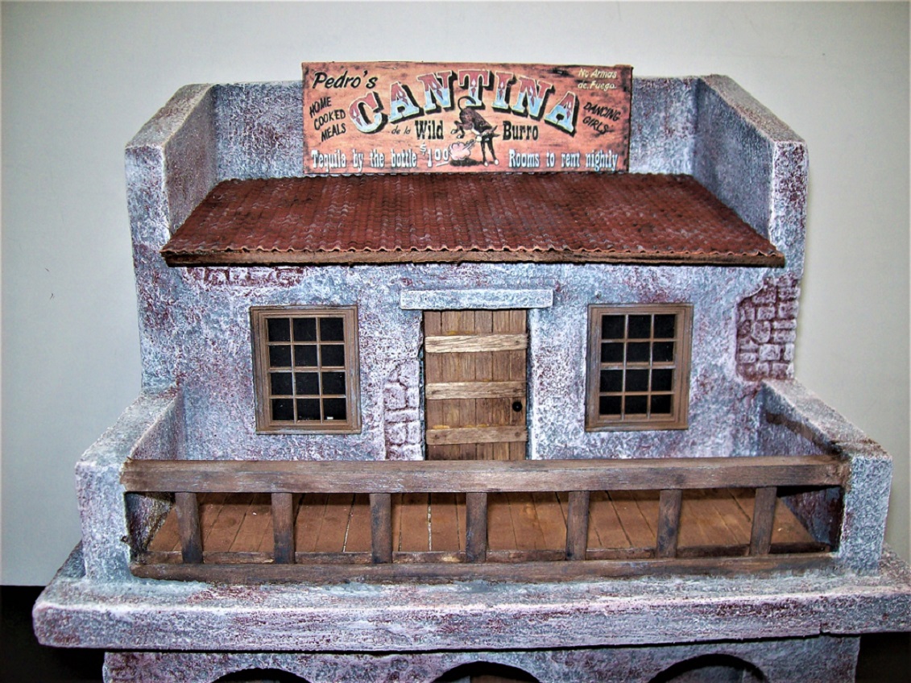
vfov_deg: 39.7
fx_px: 947
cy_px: 342
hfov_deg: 51.4
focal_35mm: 36
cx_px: 456
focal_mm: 6
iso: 80
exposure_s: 1/64
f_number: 2.7
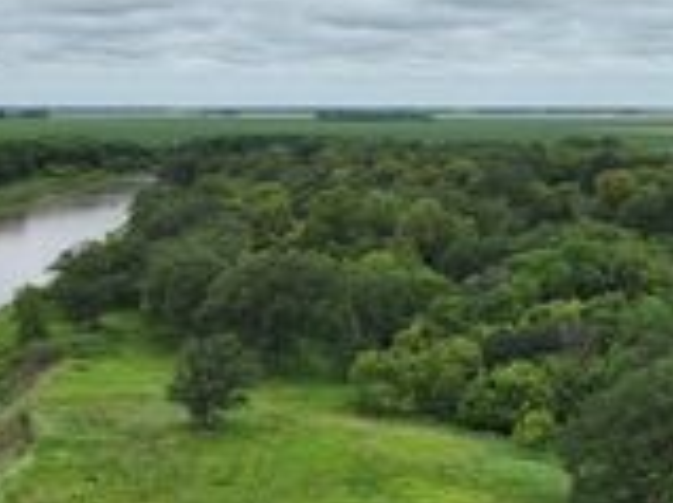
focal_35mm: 65
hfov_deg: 29.5
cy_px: 376
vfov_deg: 22.4
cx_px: 203
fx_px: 1263
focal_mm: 12.29
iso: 160
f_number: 2.8
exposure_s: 1/1600
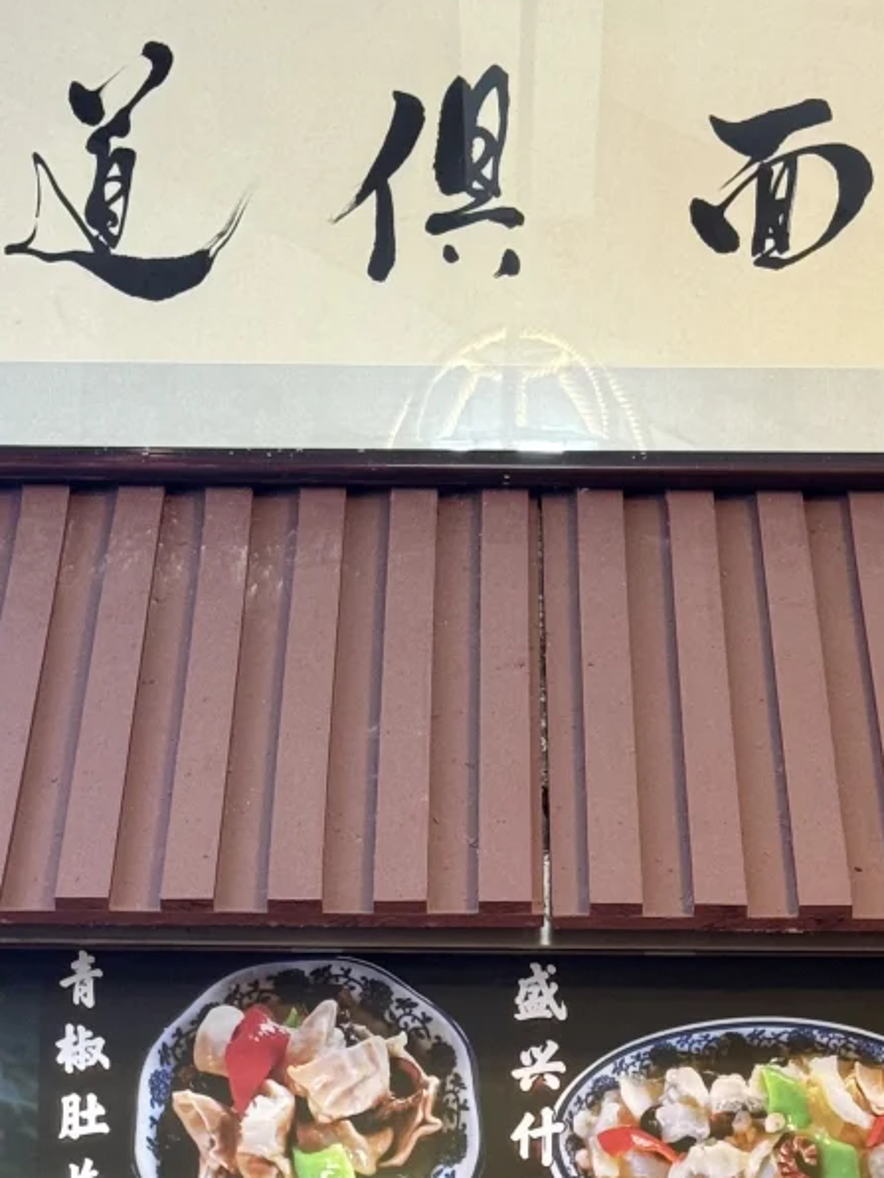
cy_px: 1206
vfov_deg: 16.6
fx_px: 3950
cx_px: 506
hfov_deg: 12.8
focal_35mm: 116
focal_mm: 6.86
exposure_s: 1/50
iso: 125
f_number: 1.78
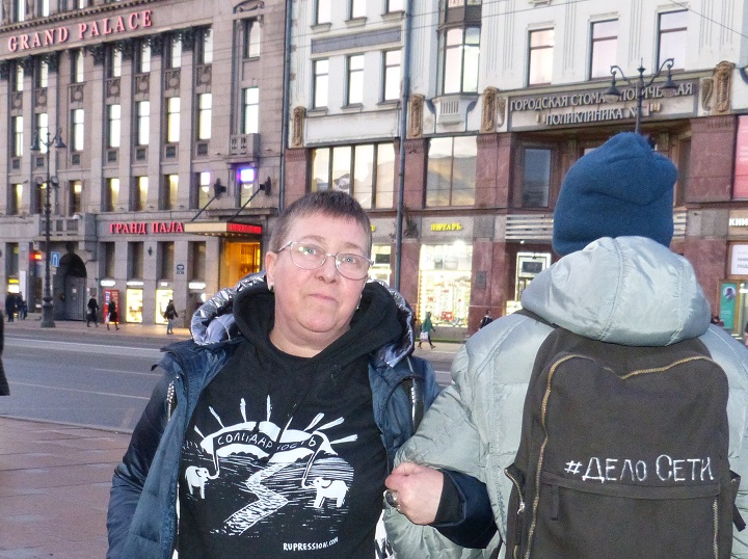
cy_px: 280
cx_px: 374
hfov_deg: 60.0
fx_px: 647
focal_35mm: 30
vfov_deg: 46.7
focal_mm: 5.3
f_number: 2.9
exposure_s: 1/60
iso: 640
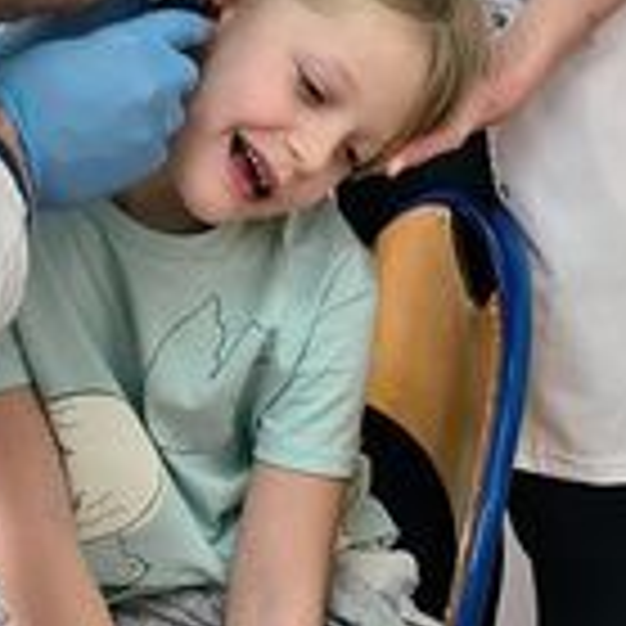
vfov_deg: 11.1
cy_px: -378
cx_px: 293
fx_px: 3069
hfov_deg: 11.6
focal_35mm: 150
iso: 204
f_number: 1.8
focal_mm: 5.56
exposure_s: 1/100
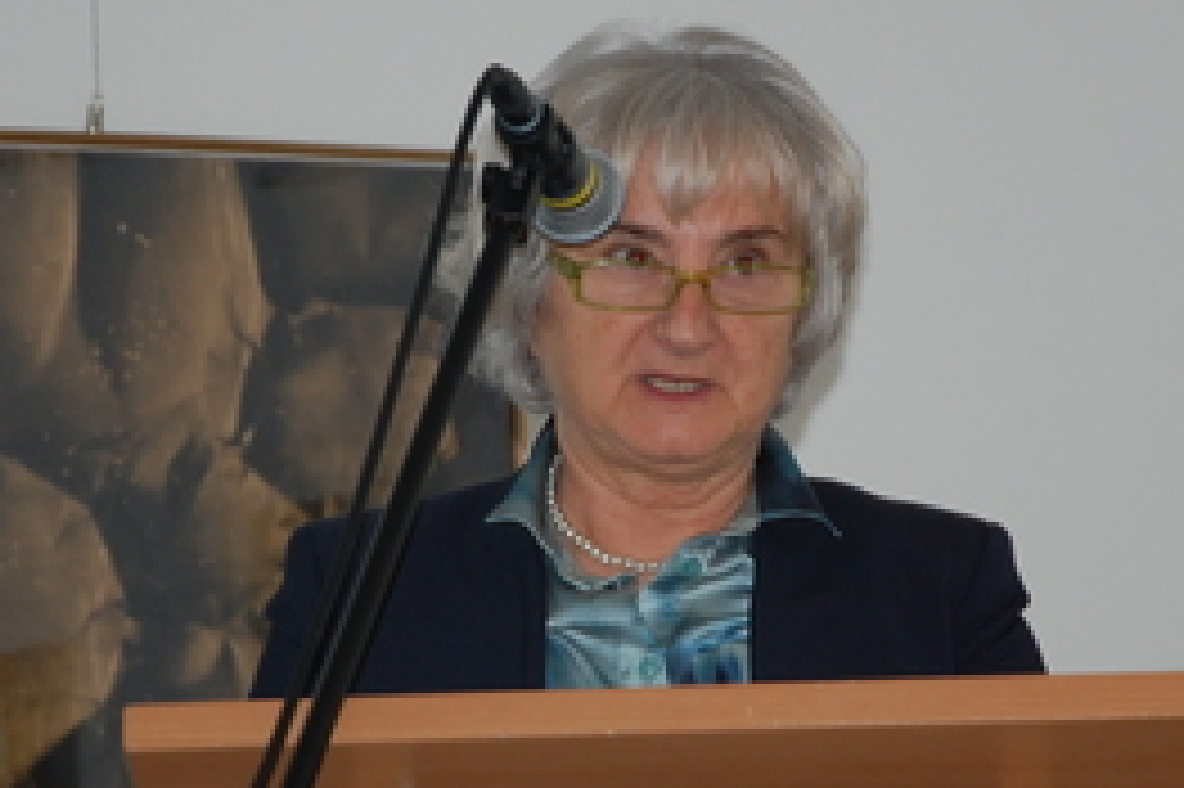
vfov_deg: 5.1
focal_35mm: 270
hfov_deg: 7.6
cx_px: 594
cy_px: 412
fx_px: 8869
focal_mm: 105
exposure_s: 1/60
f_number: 5.6
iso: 400
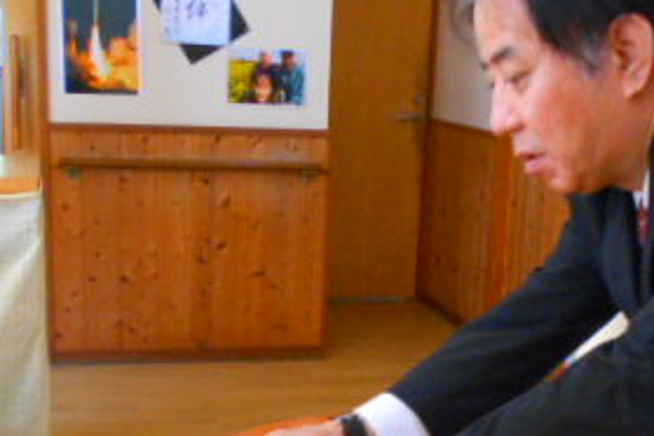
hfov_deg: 32.3
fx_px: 1126
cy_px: 375
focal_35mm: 62
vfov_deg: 21.5
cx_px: 396
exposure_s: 1/25
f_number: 3.2
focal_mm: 4.6
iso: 400
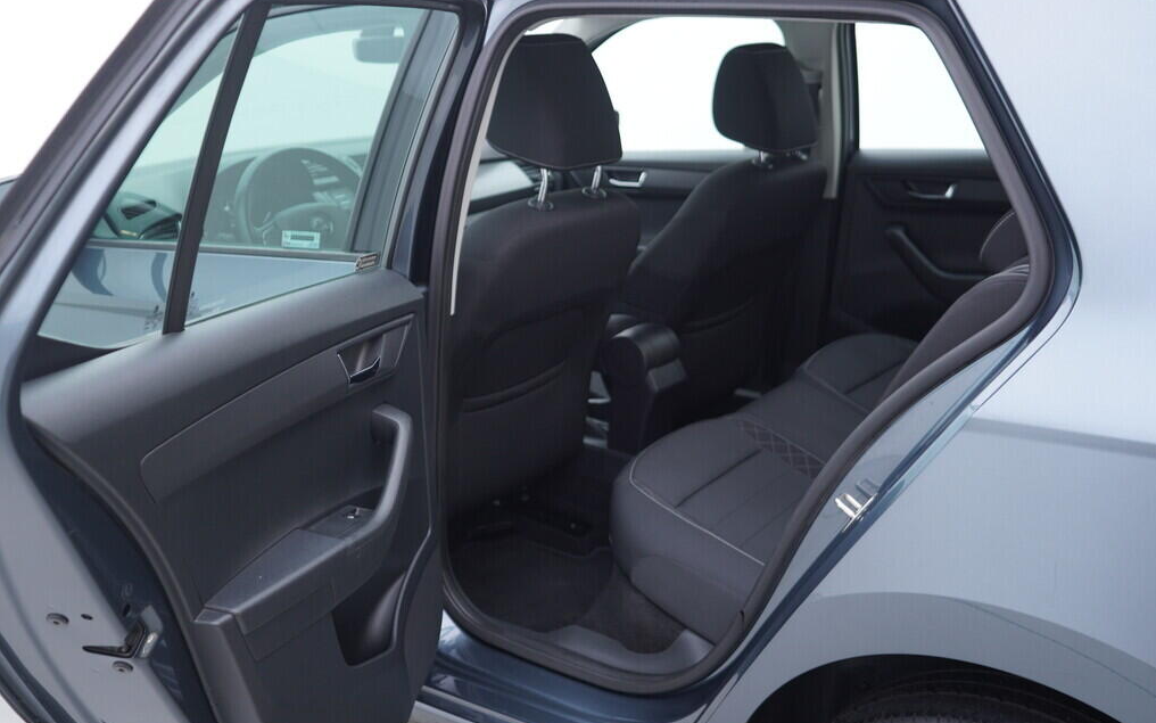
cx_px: 581
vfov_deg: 34.4
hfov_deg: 52.7
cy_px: 373
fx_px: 1166
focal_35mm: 37
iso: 125
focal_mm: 24
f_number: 2.8
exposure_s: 1/40
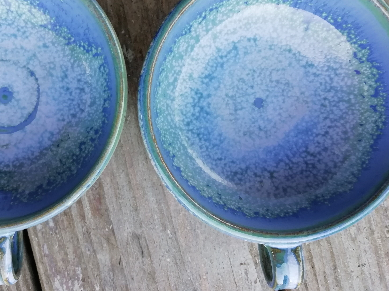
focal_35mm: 37
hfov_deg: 49.6
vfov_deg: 38.6
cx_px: 142
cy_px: 130
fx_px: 416
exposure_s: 1/50
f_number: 2.2
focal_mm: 3.21
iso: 50
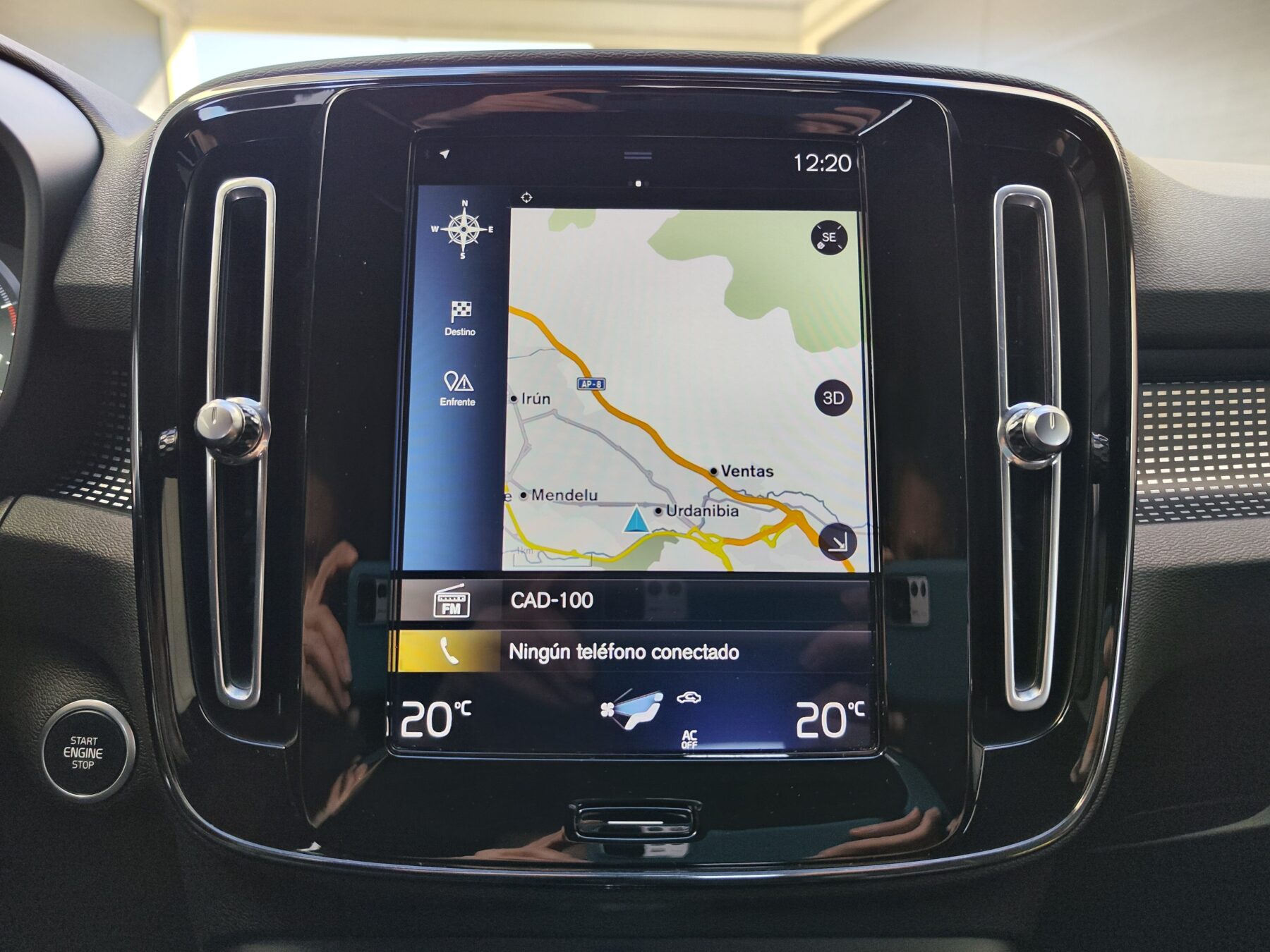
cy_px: 476
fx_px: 844
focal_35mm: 23
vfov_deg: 58.9
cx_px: 635
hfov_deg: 73.9
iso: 126
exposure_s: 1/100
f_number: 1.69
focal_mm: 7.01
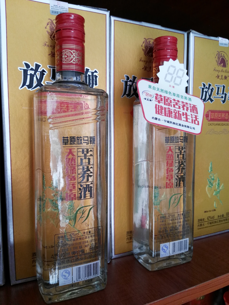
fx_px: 247
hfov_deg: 49.7
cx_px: 114
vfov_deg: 63.4
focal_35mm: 28
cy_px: 152
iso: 182
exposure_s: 1/33
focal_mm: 2.96
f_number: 2
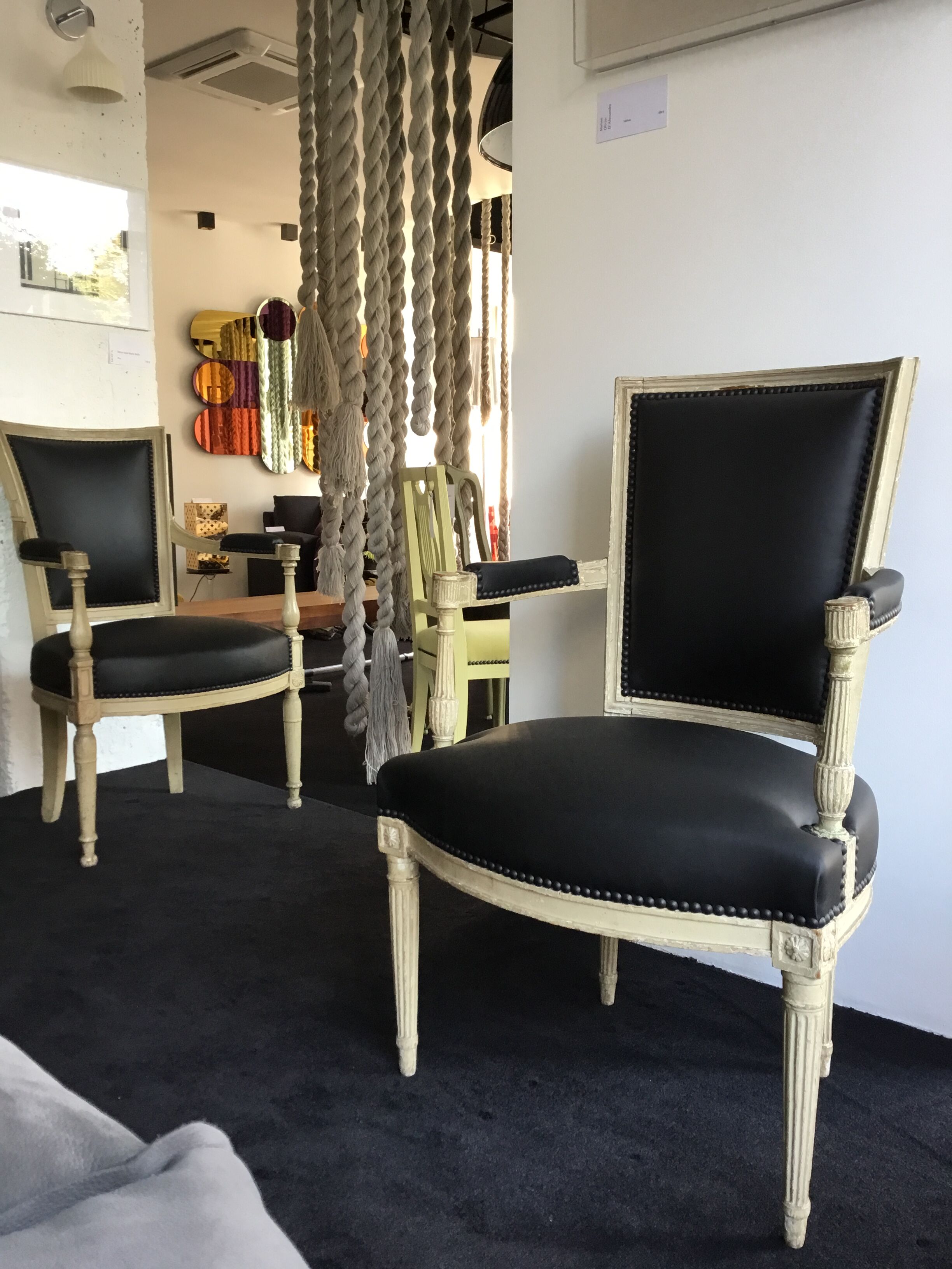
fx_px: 1137
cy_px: 634
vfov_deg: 58.4
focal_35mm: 31
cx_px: 476
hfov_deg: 45.4
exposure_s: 1/33
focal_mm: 3.3
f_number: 2.4
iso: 50
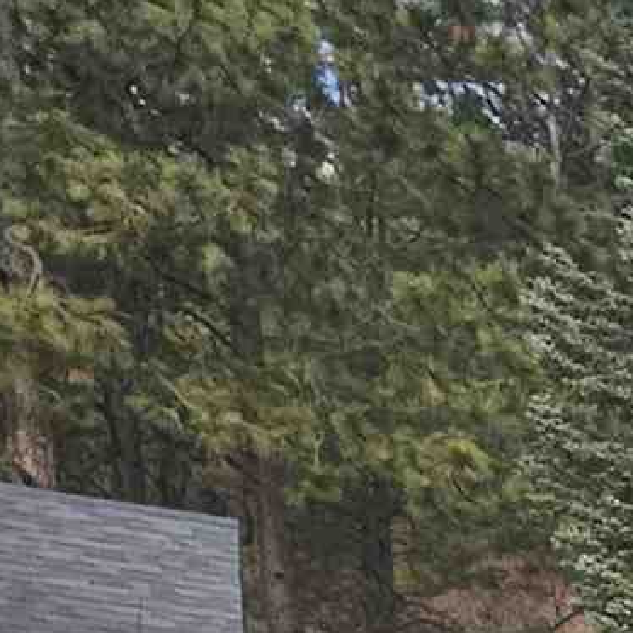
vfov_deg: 13.7
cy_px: 1468
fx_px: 1965
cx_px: 2163
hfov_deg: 9.8
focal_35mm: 95
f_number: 2.2
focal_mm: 2.2
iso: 50
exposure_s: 1/692
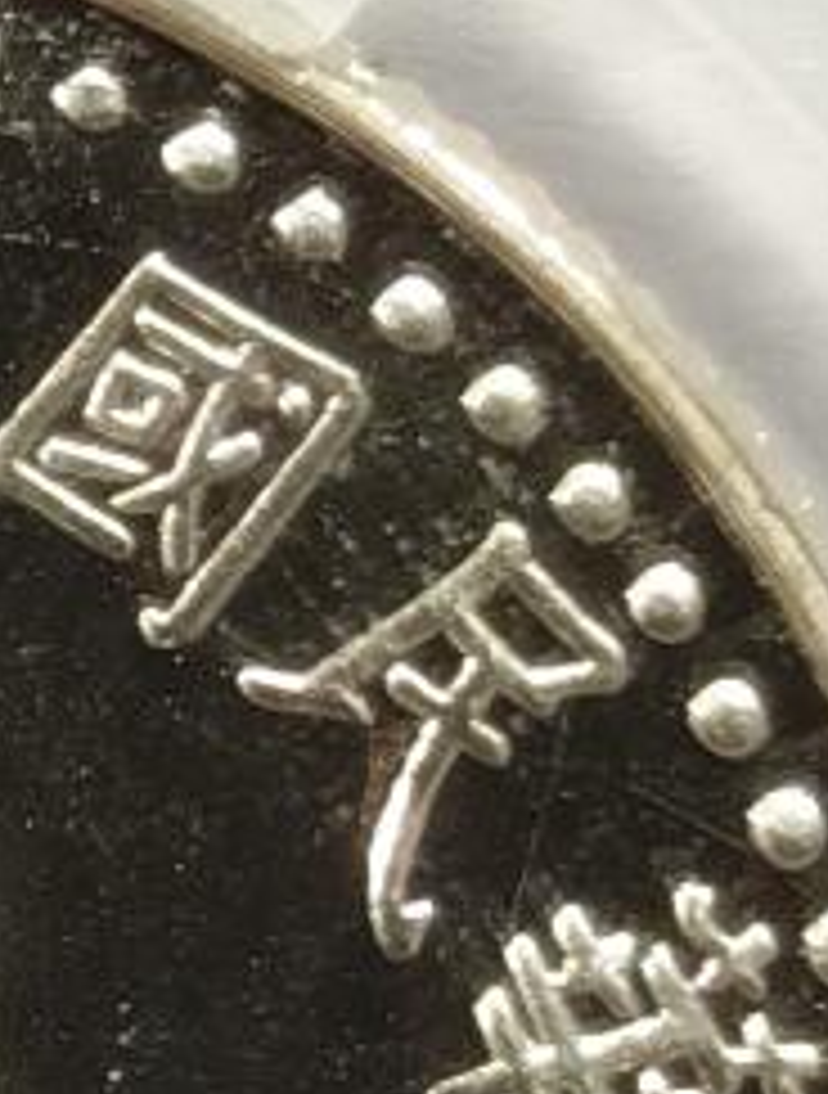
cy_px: 270
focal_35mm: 400
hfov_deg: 3.7
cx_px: -544
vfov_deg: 4.9
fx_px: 12680
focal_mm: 5.56
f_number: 16
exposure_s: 1/100
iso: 125
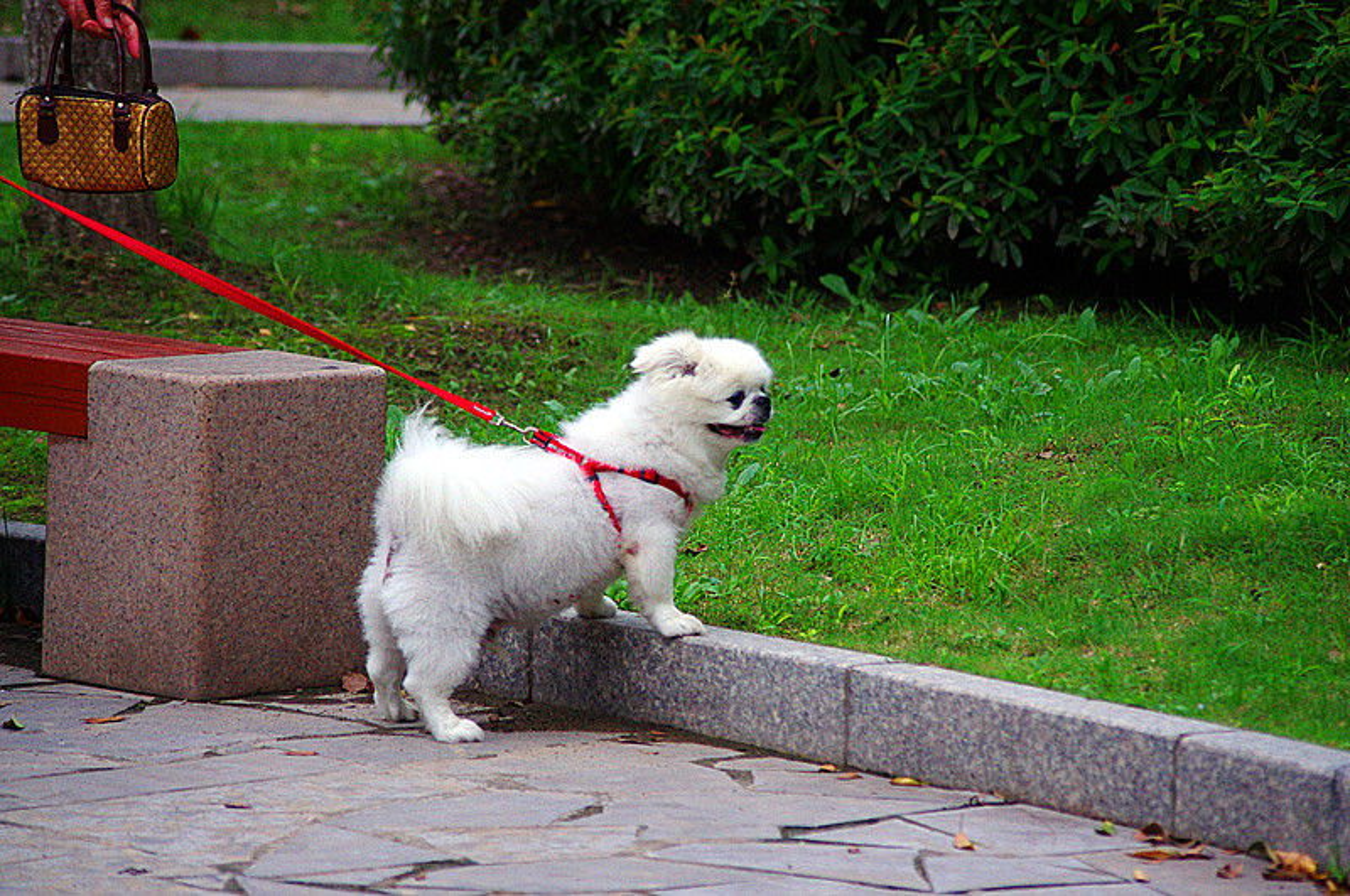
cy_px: 448
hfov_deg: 9.2
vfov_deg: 6.1
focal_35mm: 225
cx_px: 675
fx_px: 8425
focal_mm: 150
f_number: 5
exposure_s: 1/250
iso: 1600
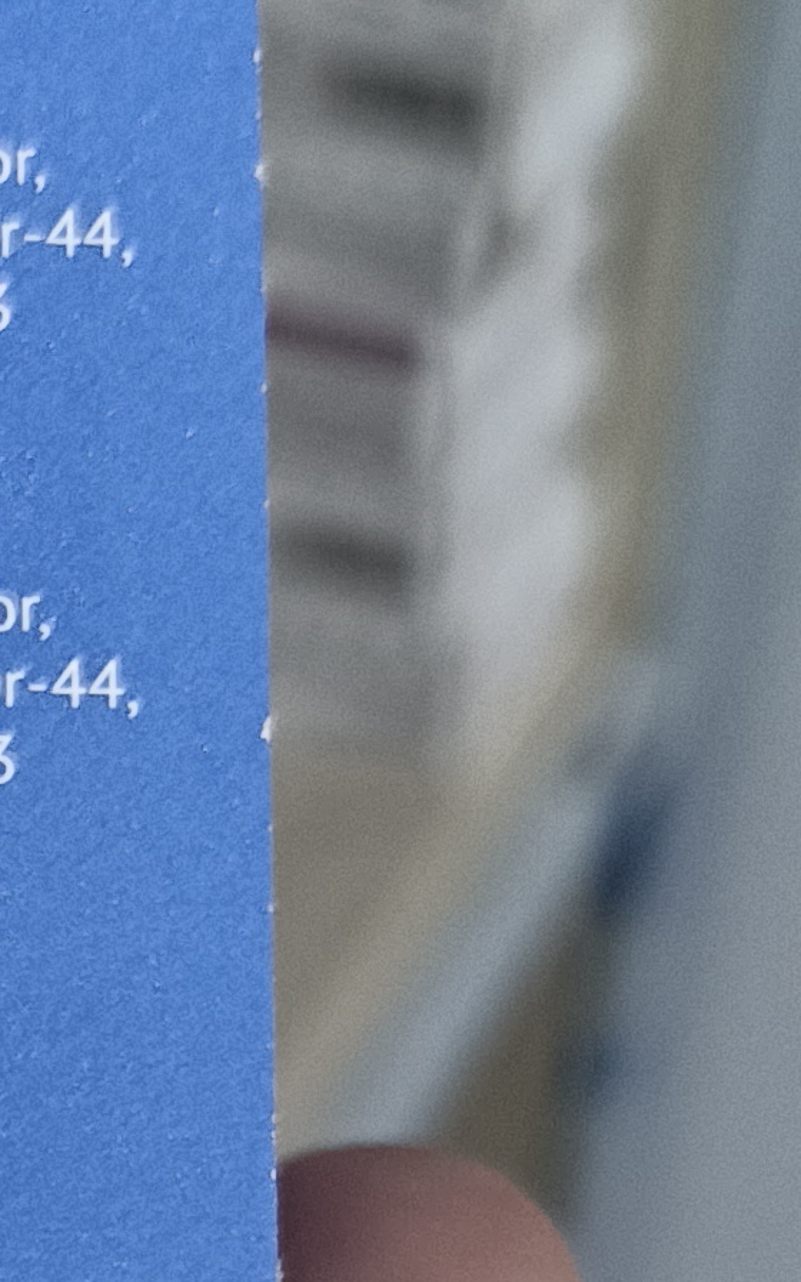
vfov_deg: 17.1
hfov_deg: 10.4
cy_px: 1600
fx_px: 4052
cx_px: -777
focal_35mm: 116
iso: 1201
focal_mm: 5.56
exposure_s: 1/50
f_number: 1.87
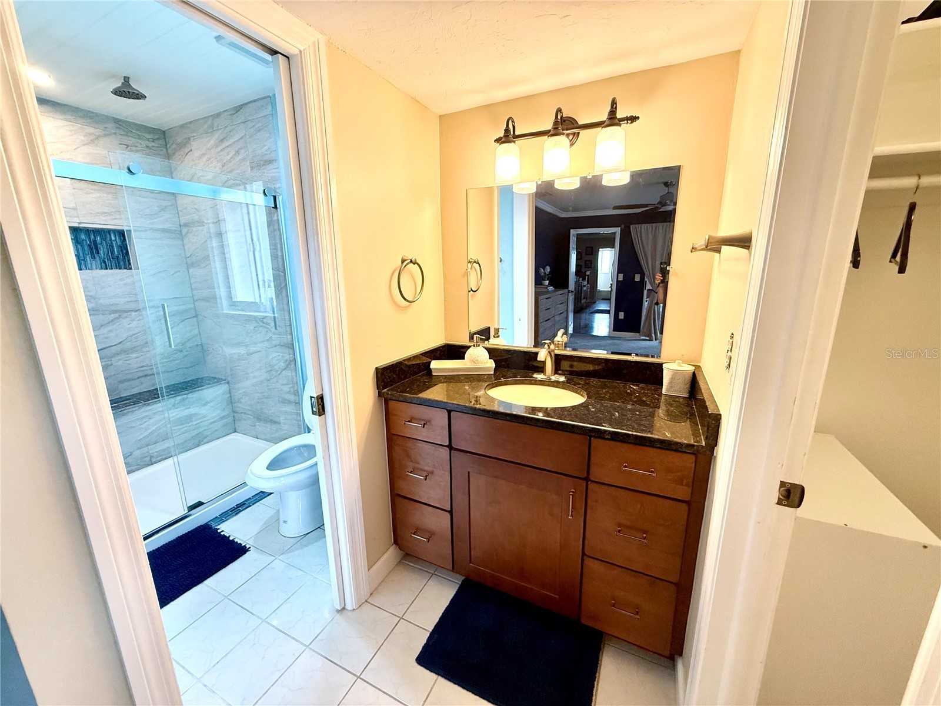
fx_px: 381
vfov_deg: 85.7
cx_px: 470
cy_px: 353
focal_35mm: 14
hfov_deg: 102.1
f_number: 2.2
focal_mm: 2.22
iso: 200
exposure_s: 1/120
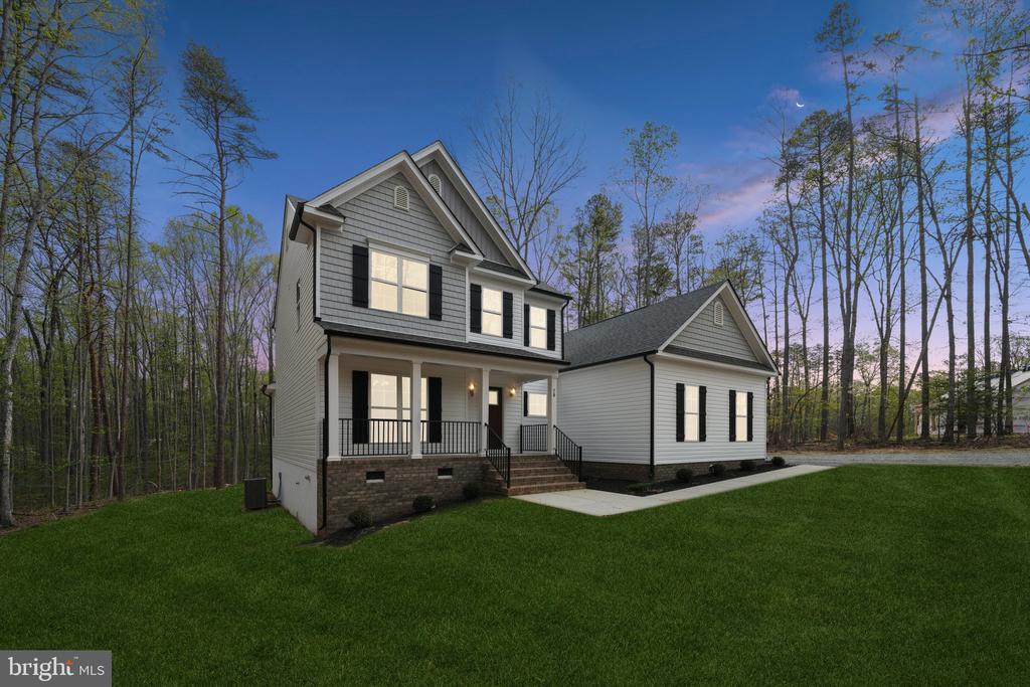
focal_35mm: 13
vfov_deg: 85.4
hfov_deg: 108.3
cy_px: 344
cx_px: 515
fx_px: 372
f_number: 8
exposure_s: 1/160
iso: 200
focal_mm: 13
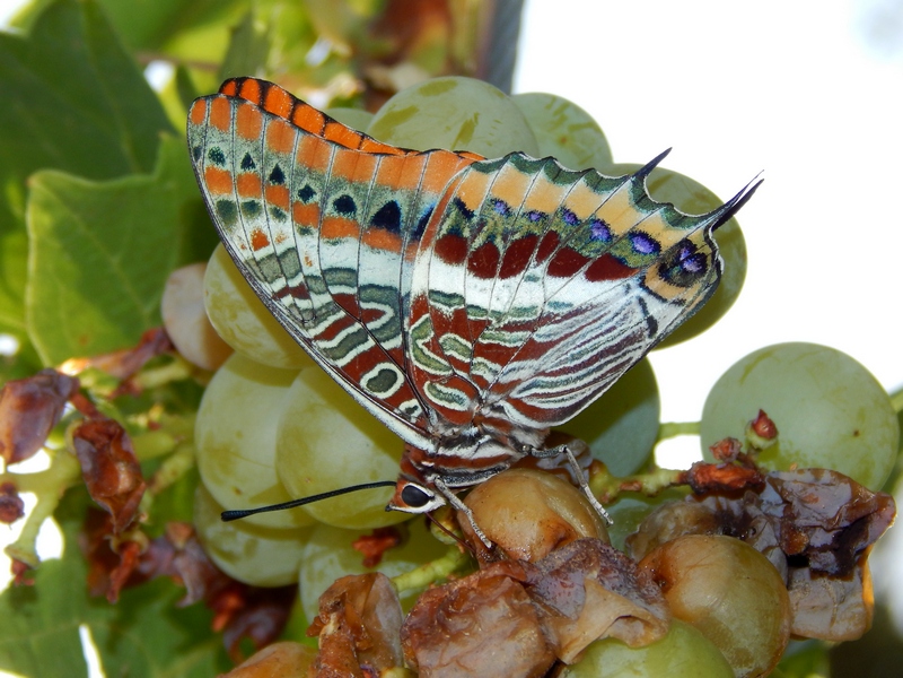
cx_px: 452
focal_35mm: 209
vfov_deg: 7.1
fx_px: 5452
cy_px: 339
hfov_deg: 9.5
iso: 125
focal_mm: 37.1
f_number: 5.4
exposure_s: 1/500
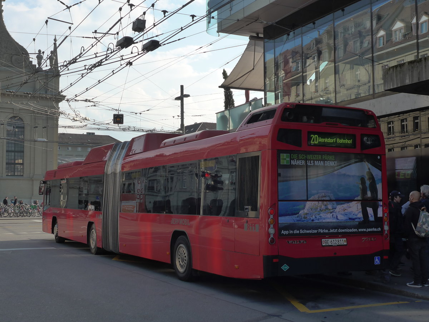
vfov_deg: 29.7
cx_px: 214
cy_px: 161
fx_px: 607
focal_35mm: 49
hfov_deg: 38.9
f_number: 4.5
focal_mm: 10.1
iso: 160
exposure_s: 1/640
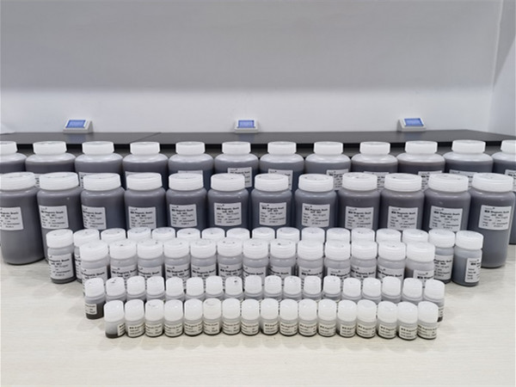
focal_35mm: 27
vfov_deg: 51.4
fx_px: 402
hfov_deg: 65.3
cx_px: 258
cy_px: 194
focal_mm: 6.67
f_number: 1.9
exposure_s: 1/100
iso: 100
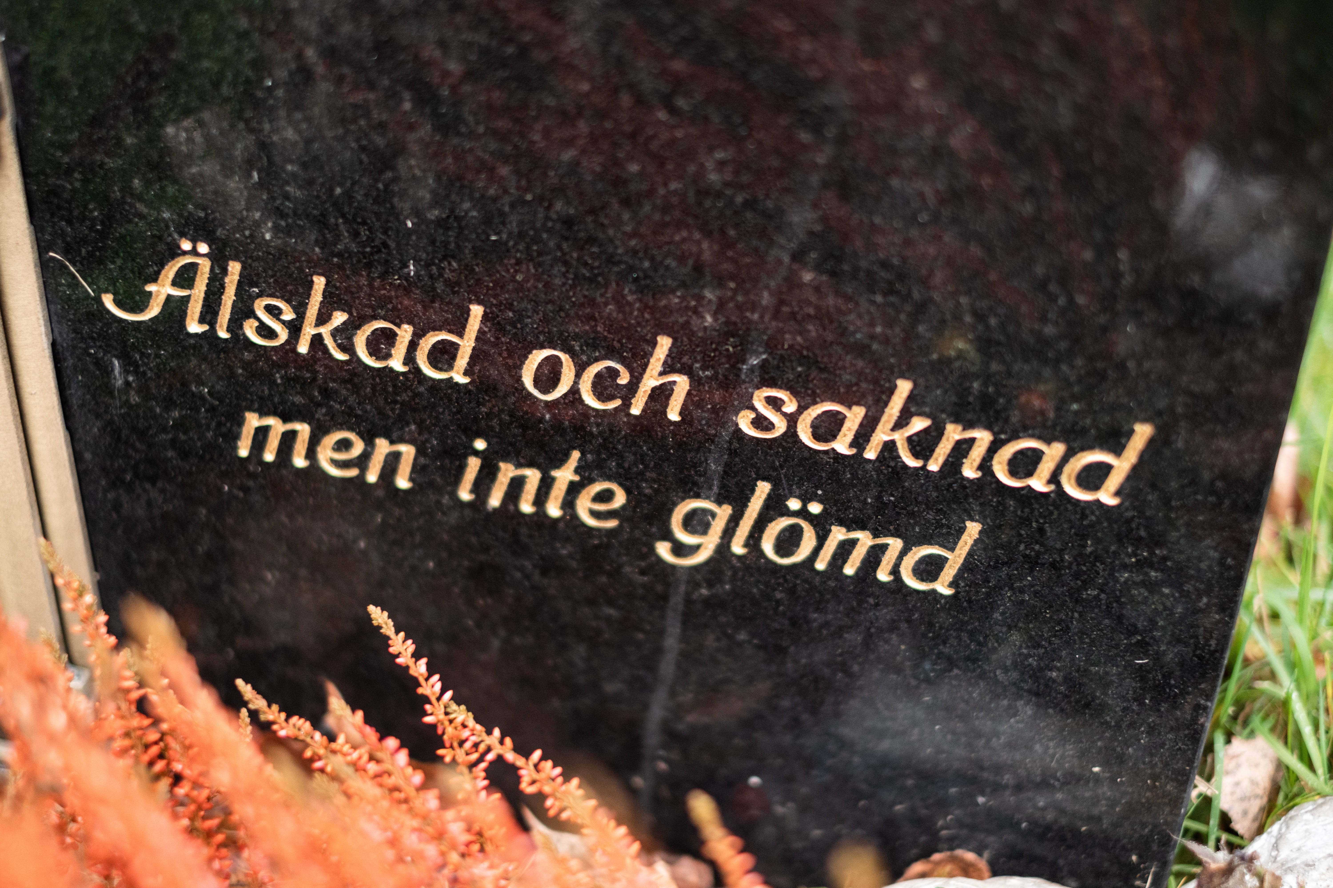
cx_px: 666
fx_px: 1962
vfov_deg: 25.5
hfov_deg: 37.5
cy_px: 444
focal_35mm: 53
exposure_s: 1/500
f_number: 1.4
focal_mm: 35
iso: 400
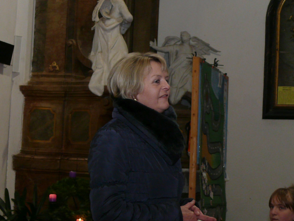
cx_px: 155
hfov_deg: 20.2
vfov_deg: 15.2
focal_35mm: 97
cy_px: 106
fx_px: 824
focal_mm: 11.9
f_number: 3.2
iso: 200
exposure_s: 1/30
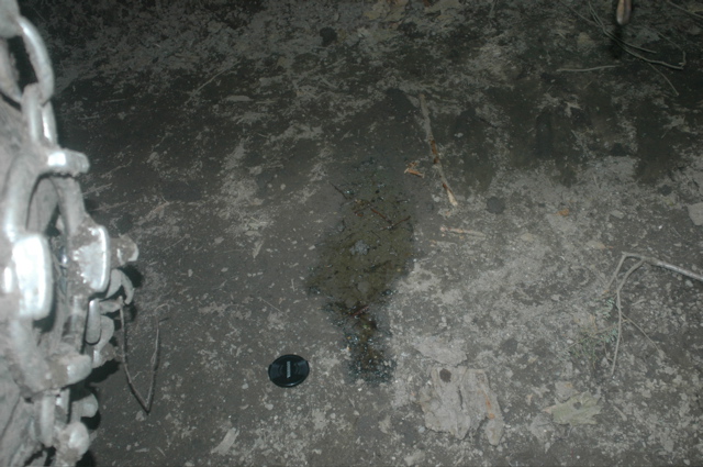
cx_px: 352
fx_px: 819
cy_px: 234
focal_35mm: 42
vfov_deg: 31.8
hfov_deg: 46.5
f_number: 3.8
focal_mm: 28
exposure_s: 1/60
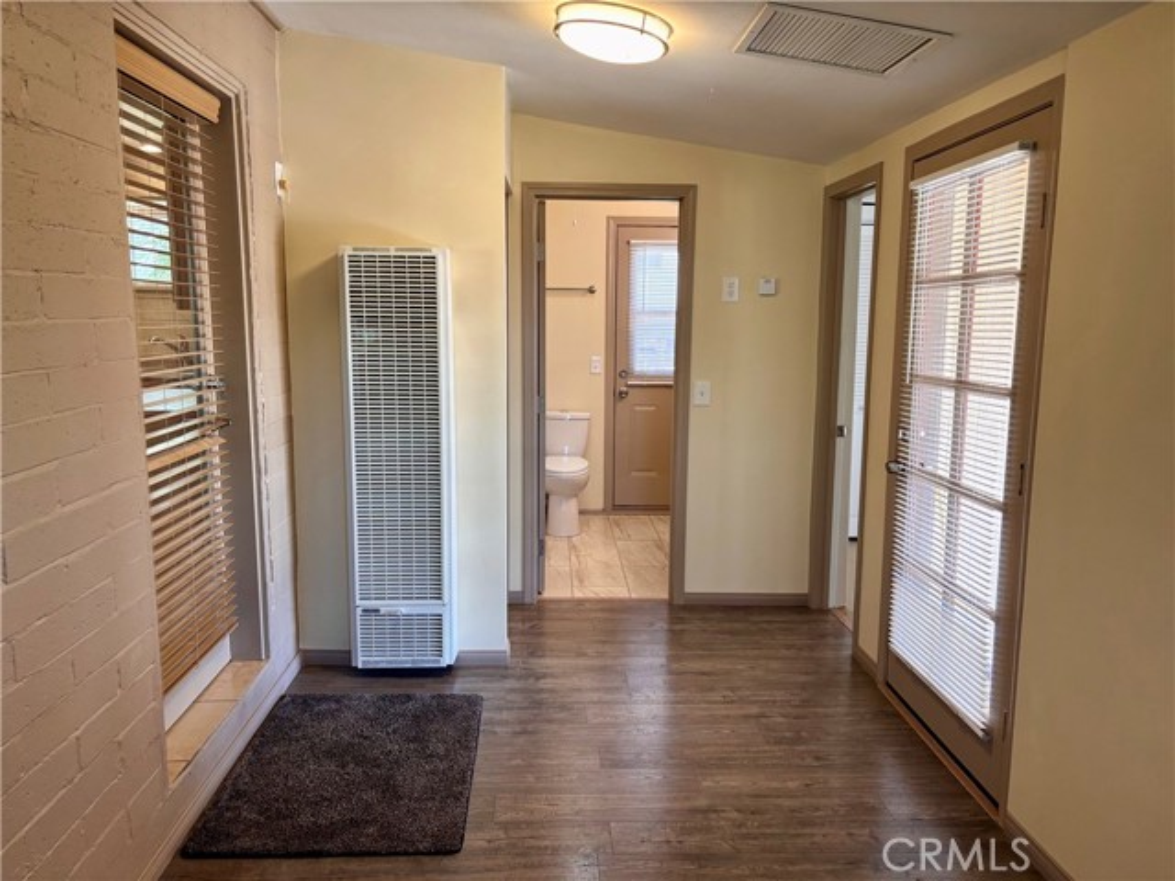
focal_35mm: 26
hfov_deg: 67.3
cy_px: 440
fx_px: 883
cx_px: 588
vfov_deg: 53.1
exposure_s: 1/120
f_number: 1.6
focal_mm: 5.96
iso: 125
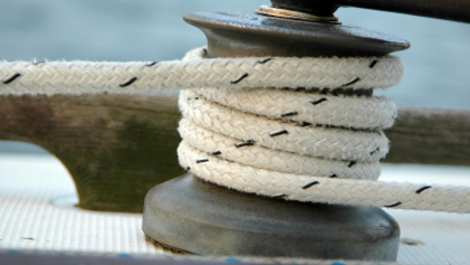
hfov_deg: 16.5
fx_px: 1620
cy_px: 126
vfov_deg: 9.3
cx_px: 234
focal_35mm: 130
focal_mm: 82
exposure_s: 1/60
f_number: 5.6
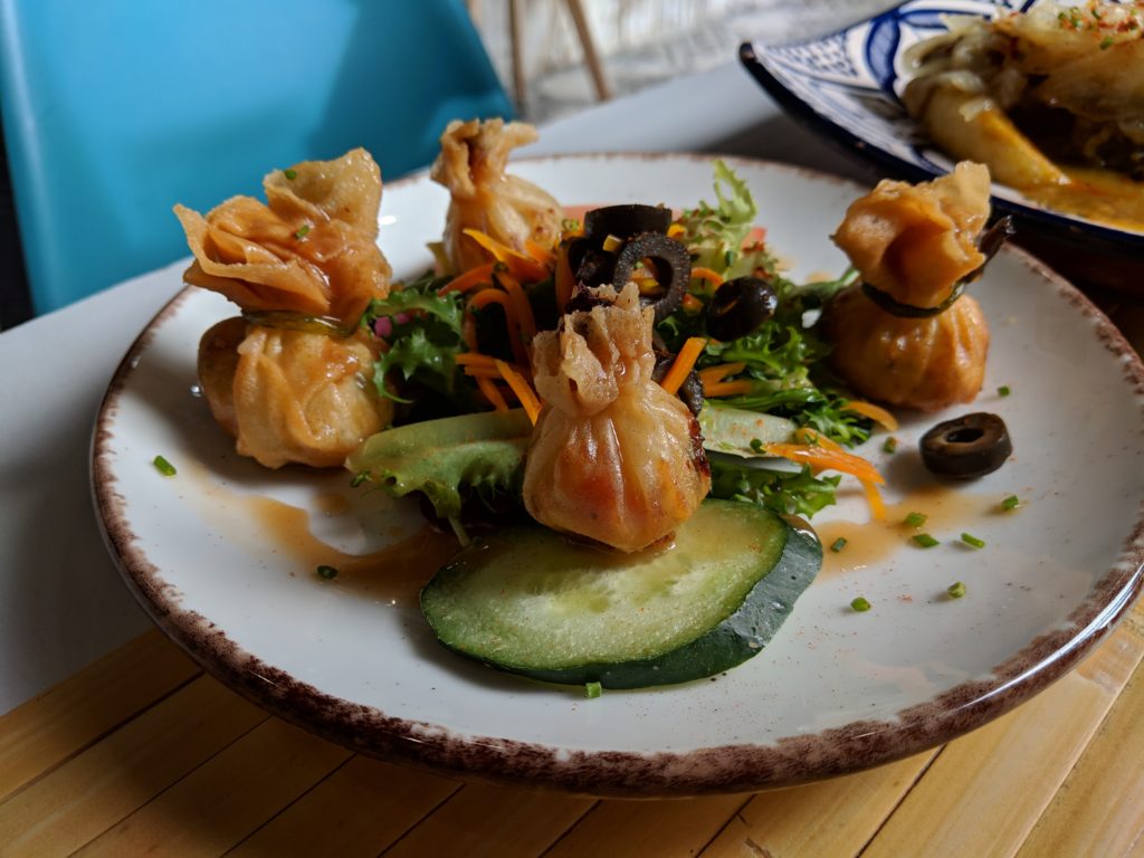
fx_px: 892
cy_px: 429
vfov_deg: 51.4
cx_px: 572
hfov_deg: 65.3
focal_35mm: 27
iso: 50
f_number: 1.8
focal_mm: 4.44
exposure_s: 1/282
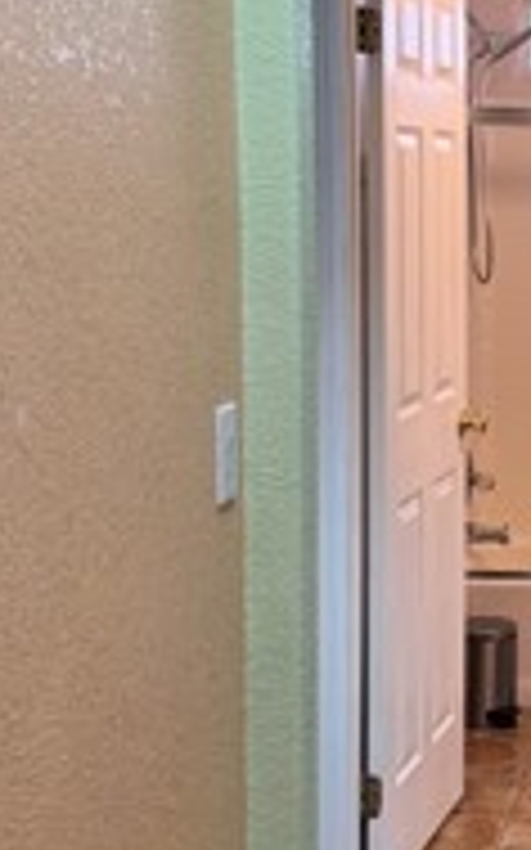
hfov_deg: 14.1
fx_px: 1993
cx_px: 824
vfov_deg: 24.1
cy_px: 427
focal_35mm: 86
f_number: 1.78
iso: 160
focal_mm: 6.76
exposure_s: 1/120
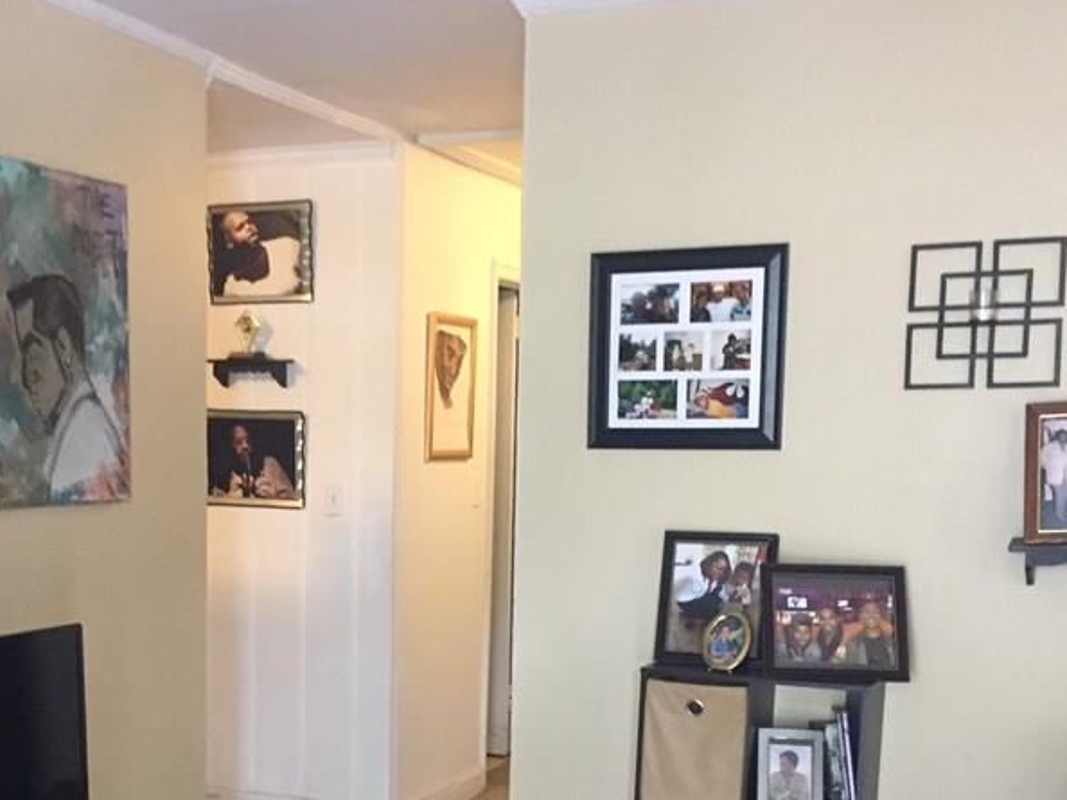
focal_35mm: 50
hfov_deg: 37.8
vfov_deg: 28.4
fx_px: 1541
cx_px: 363
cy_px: 656
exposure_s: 1/30
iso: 250
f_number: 2.2
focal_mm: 4.15
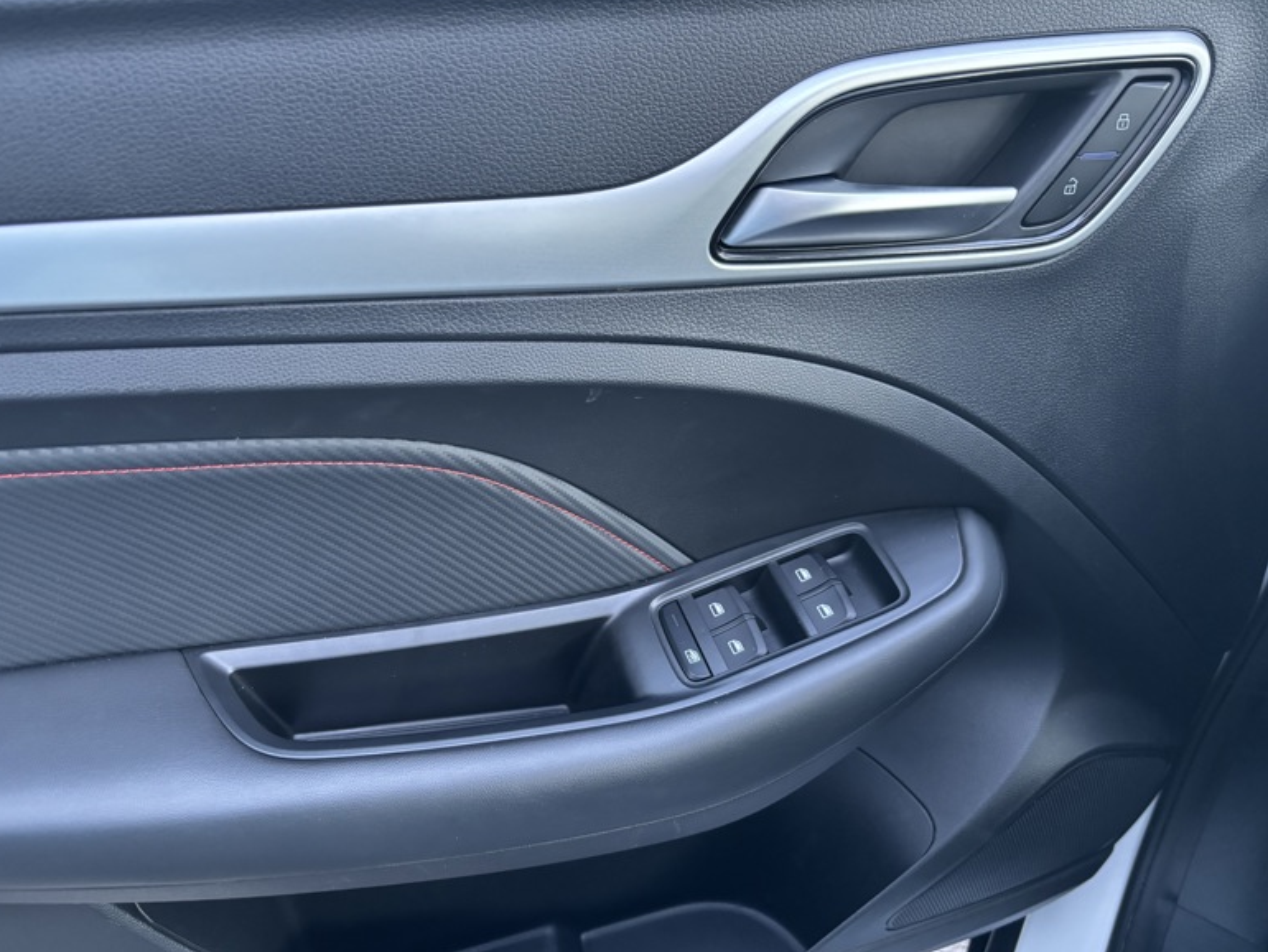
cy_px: 474
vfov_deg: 51.4
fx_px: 989
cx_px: 637
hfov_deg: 65.3
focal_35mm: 27
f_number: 1.6
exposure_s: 1/60
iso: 250
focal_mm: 5.96
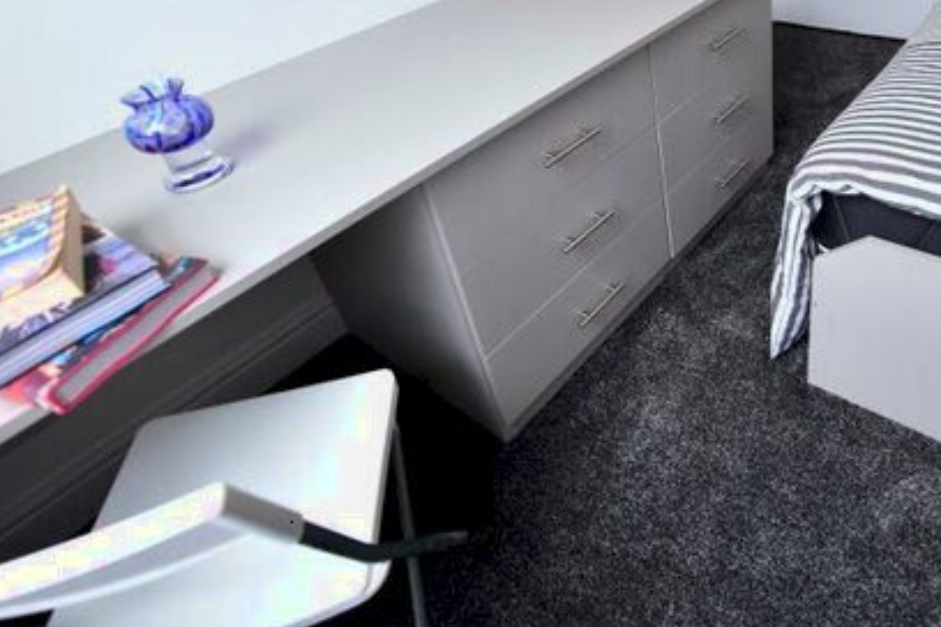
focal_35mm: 24
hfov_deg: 70.7
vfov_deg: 50.5
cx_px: 655
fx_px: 627
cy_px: 142
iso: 400
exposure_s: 1/15
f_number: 3.5
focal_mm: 14
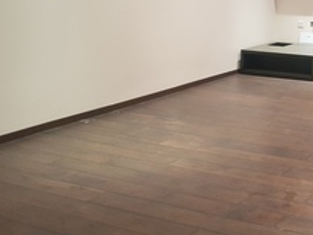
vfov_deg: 26.0
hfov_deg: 31.8
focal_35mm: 55
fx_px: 497
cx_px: 324
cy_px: 43
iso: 200
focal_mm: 4.2
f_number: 1.7
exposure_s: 1/13
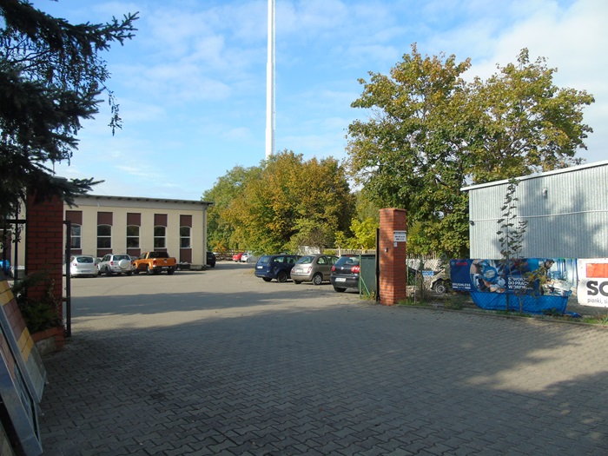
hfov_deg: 69.4
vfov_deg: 54.9
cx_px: 304
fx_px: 439
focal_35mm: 25
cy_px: 228
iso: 80
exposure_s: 1/500
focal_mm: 4.4
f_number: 3.6
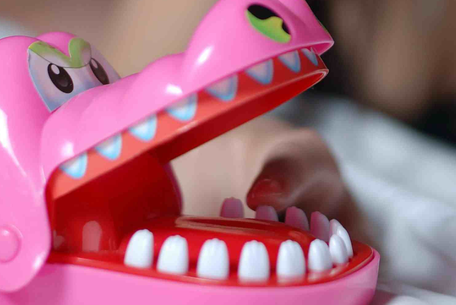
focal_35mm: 117
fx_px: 1484
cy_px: -53
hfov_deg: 17.4
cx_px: 324
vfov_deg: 11.5
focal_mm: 30
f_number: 2.2
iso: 100
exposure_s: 1/200
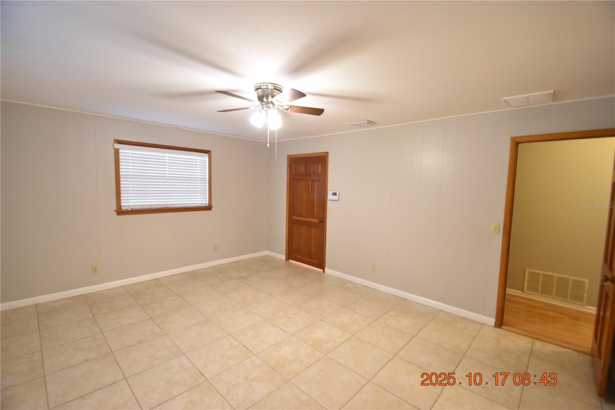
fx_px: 256
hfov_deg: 100.4
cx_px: 308
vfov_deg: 77.3
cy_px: 205
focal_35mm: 15
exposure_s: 1/15
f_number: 3.5
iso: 800
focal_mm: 10
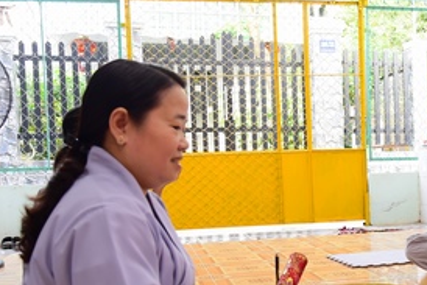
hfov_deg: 33.4
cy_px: 202
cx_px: 372
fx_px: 676
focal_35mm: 57
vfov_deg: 23.6
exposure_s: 1/40
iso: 640
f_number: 4.5
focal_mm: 24
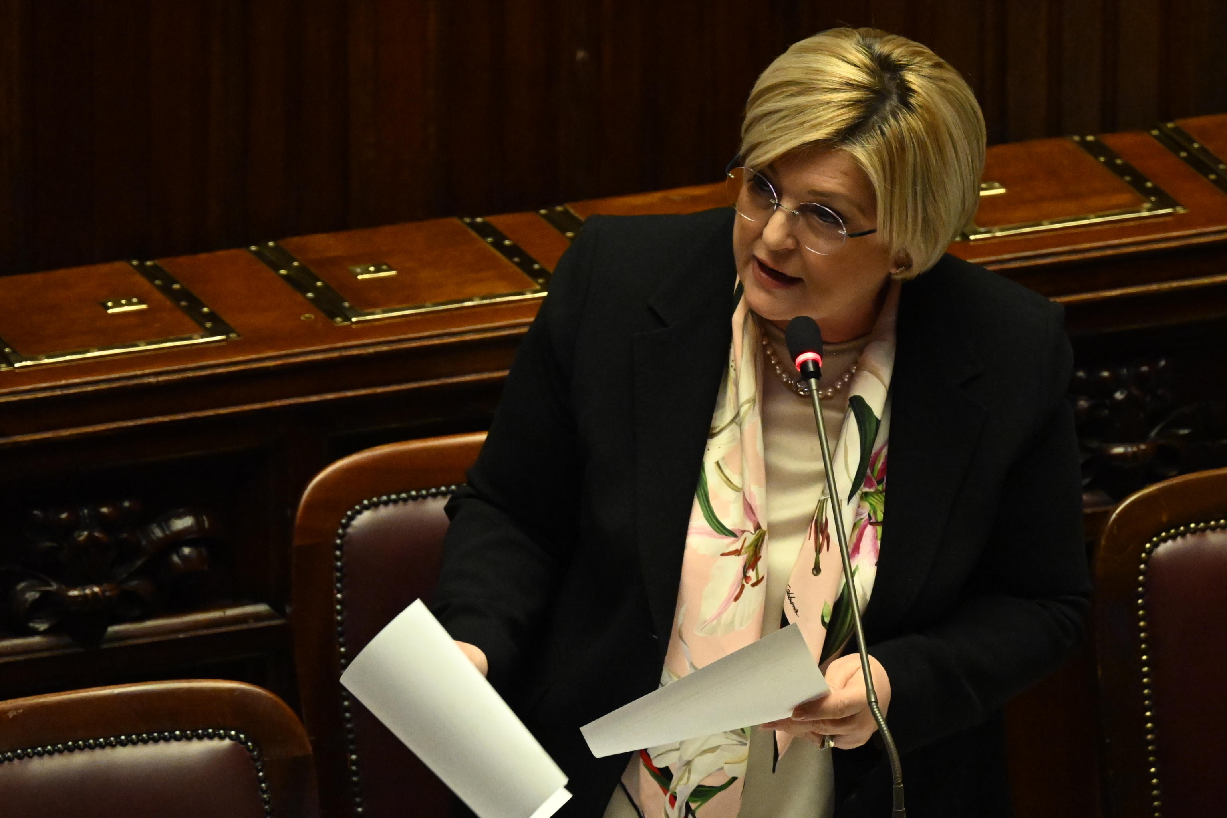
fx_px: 20448
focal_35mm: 600
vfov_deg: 2.3
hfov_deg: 3.4
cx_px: 614
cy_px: 409
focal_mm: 400
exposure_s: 1/200
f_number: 5.6
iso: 6400
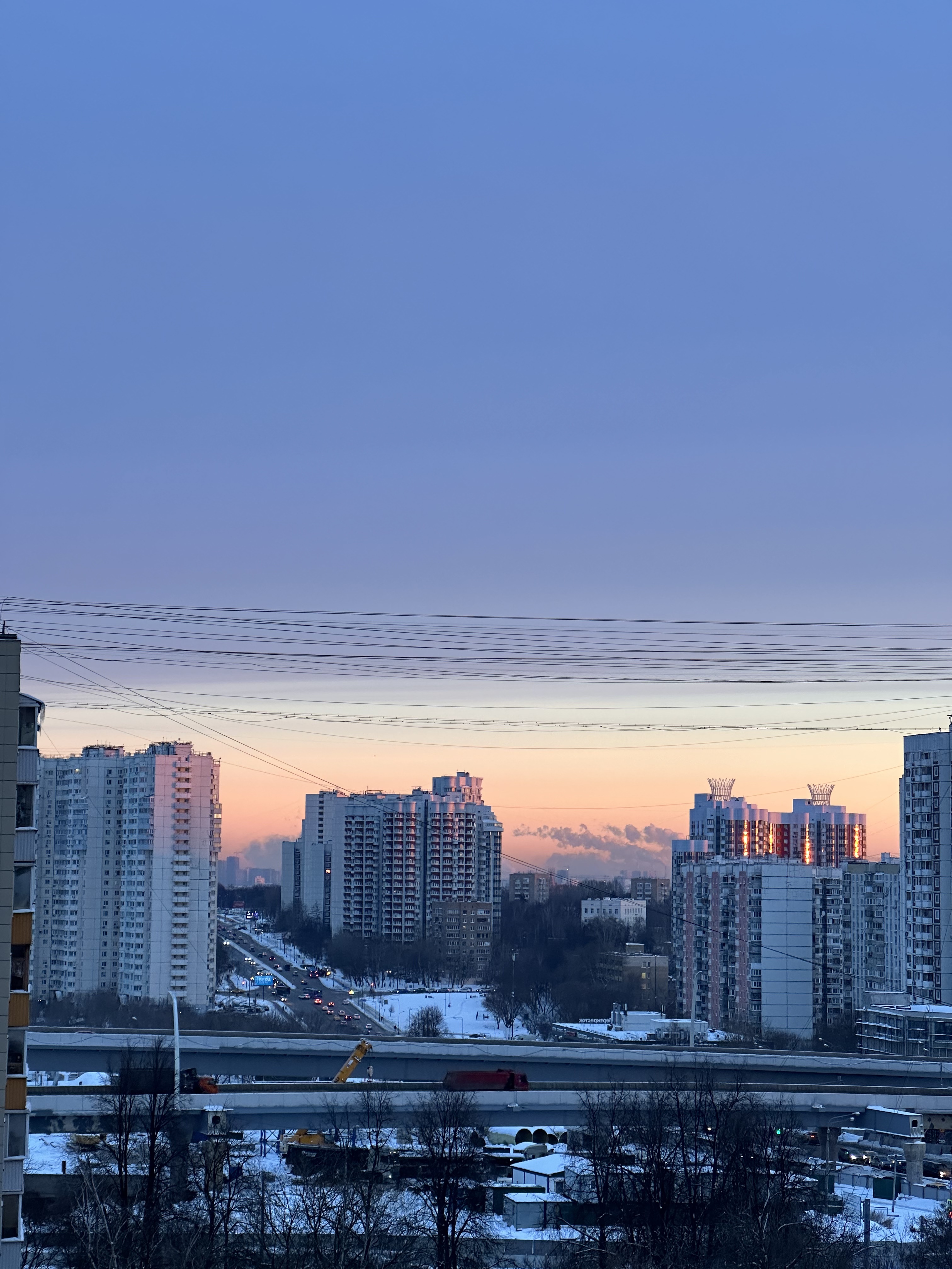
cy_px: 634
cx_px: 476
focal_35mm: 77
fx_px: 2824
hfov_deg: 19.1
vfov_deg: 25.3
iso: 125
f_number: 2.8
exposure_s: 1/99
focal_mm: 9
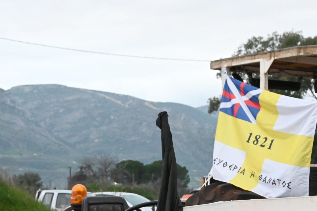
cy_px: 228
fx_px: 1030
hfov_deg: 17.3
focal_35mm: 117
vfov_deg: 11.6
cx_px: 269
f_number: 5
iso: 3200
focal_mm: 34
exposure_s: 1/125
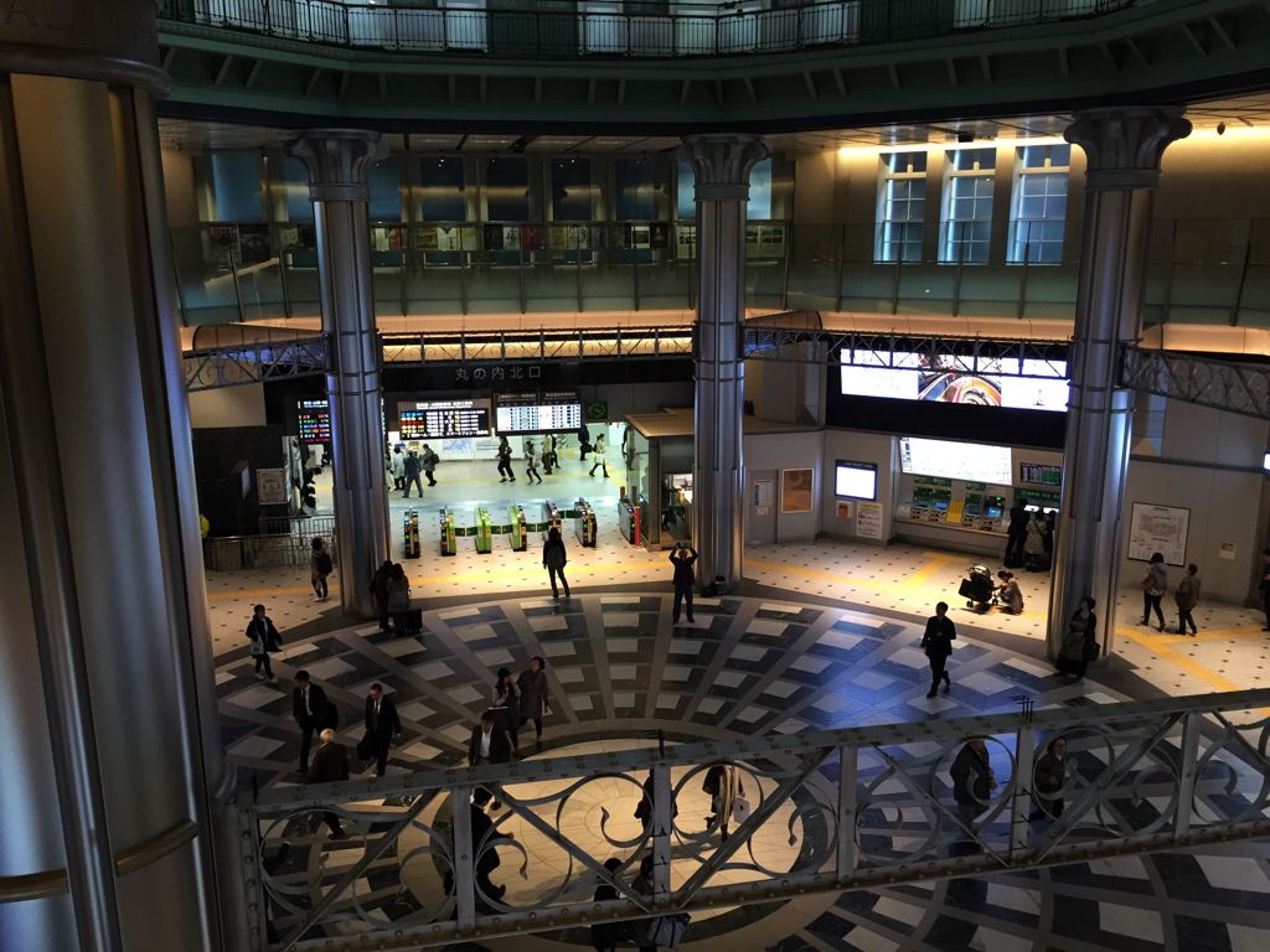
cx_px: 635
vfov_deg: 48.2
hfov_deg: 61.7
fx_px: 1064
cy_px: 476
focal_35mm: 29
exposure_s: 1/30
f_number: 2.2
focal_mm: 4.15
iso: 100
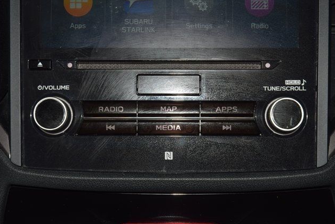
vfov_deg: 12.8
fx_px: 996
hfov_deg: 19.1
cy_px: 113
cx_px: 166
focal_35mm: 107
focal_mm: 70
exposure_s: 1/125
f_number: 8
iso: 100
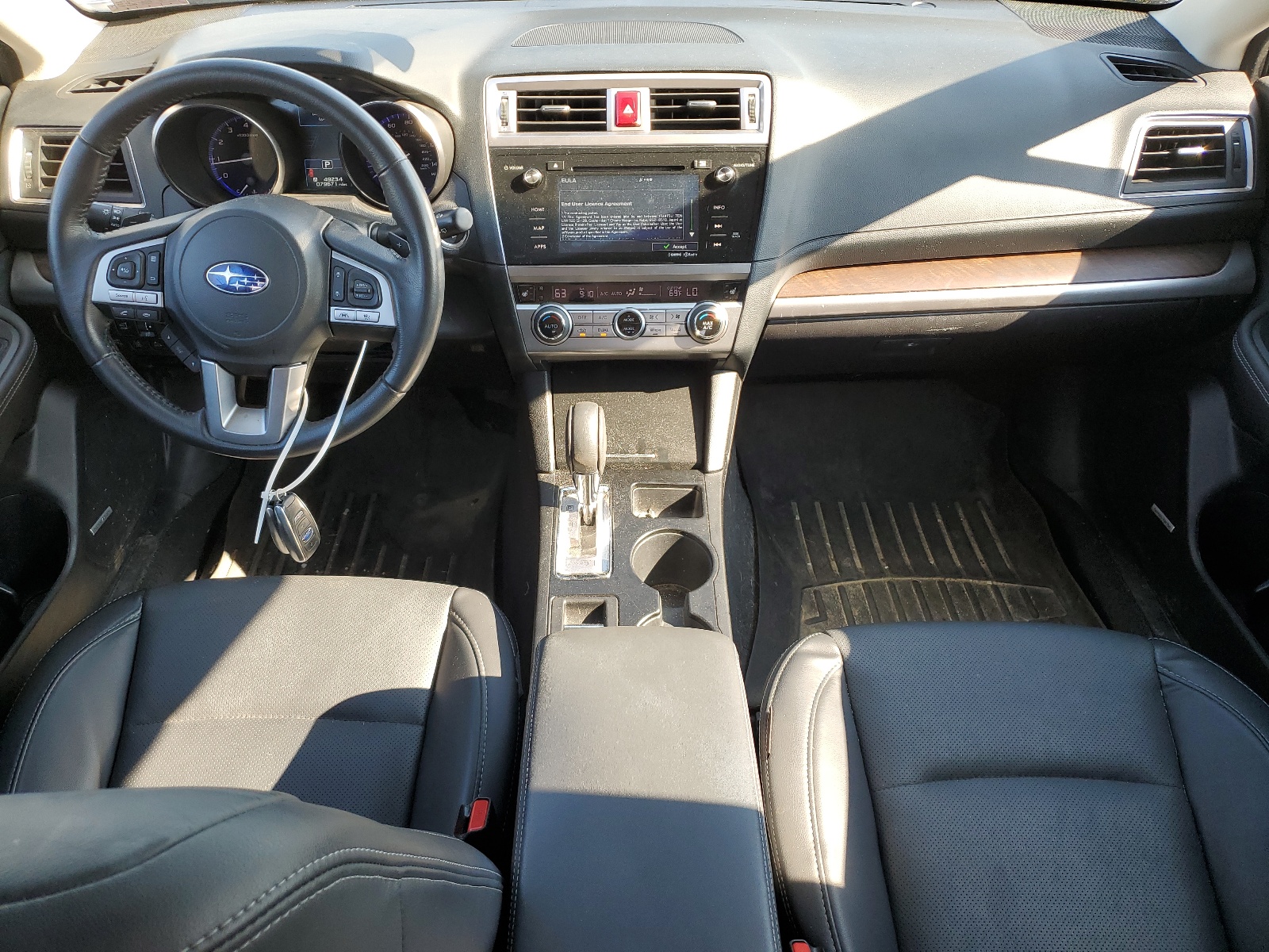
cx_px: 634
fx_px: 953
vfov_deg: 53.1
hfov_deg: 67.3
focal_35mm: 26
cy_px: 476
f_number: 1.5
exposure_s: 1/189
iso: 50
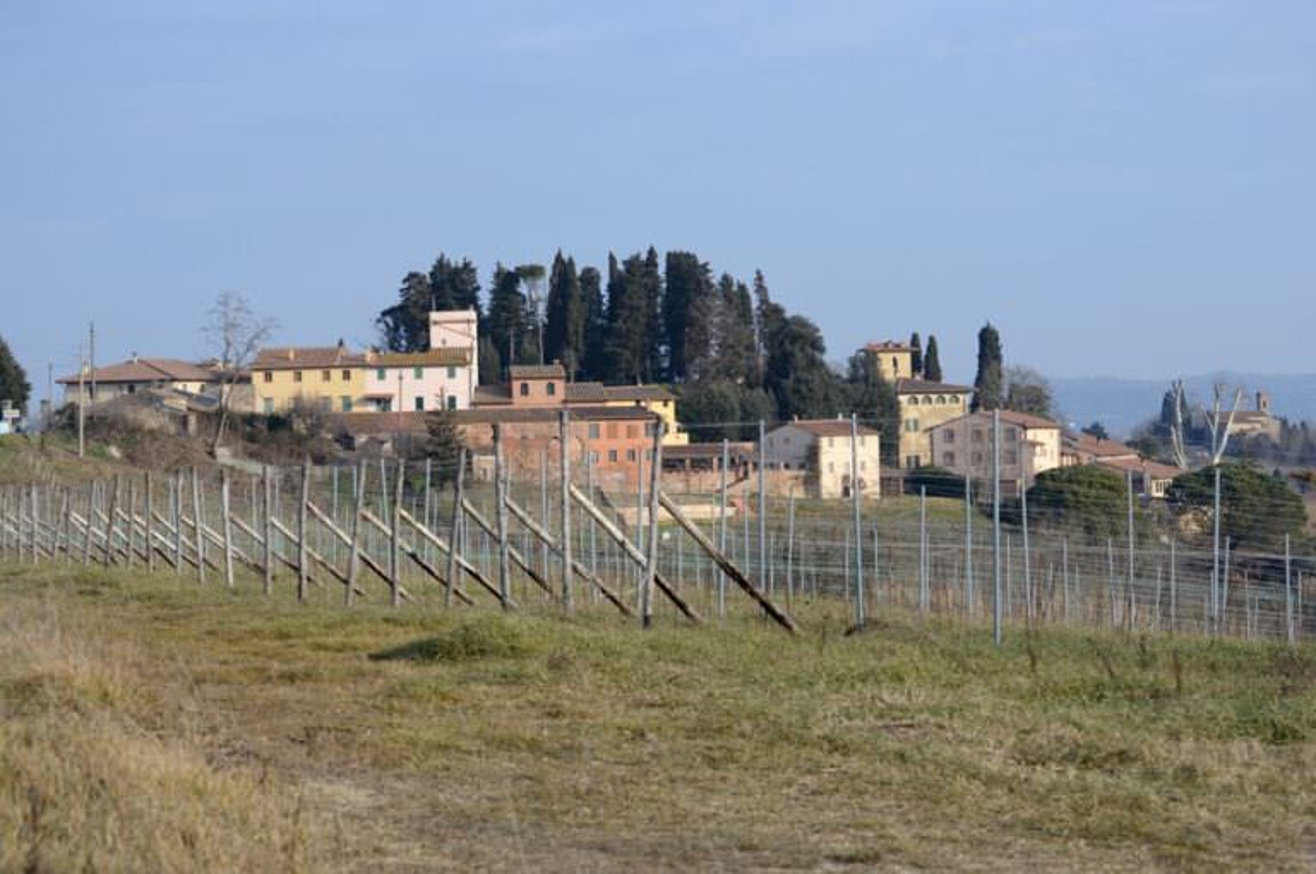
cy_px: 437
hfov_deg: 21.9
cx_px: 658
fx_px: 3395
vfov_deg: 14.7
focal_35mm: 93
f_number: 7.1
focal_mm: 62
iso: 100
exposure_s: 1/250
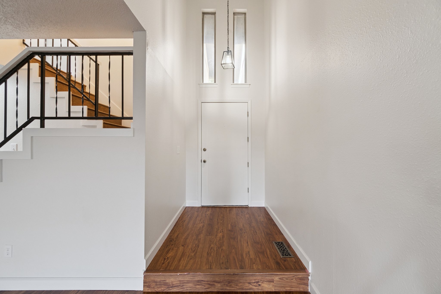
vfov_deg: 77.3
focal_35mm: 15
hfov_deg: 100.4
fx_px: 184
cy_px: 147
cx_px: 220
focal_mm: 10
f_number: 6.3
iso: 200
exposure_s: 1/10
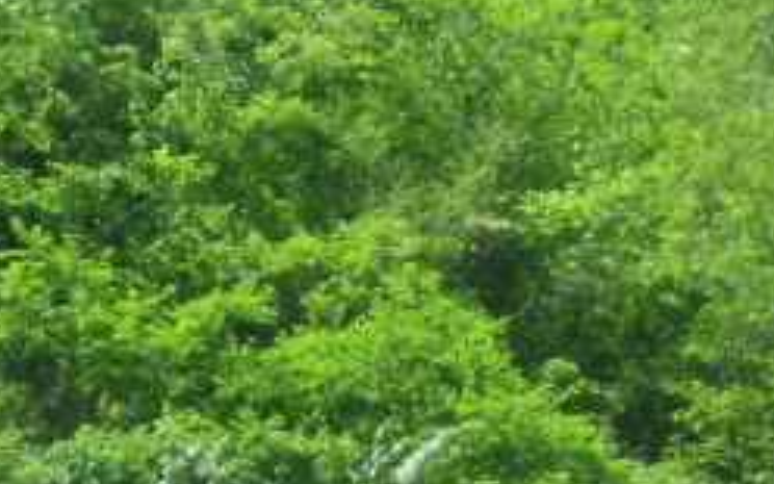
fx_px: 3502
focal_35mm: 166
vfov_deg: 7.9
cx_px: 524
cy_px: 162
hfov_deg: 12.6
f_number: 3.6
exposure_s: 1/500
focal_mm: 6.8
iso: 125
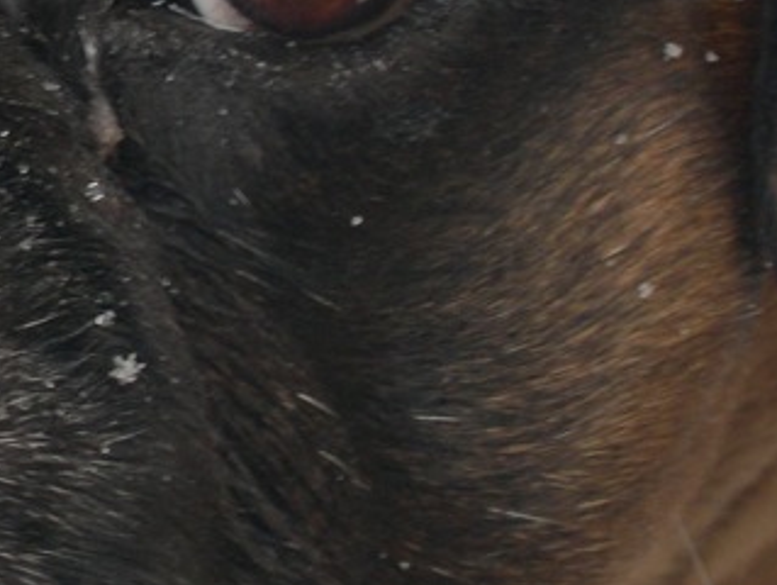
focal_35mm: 327
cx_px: -370
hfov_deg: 6.0
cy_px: -46
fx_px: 7348
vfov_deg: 4.5
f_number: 4.8
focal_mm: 21.6
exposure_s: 1/40.5
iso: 100
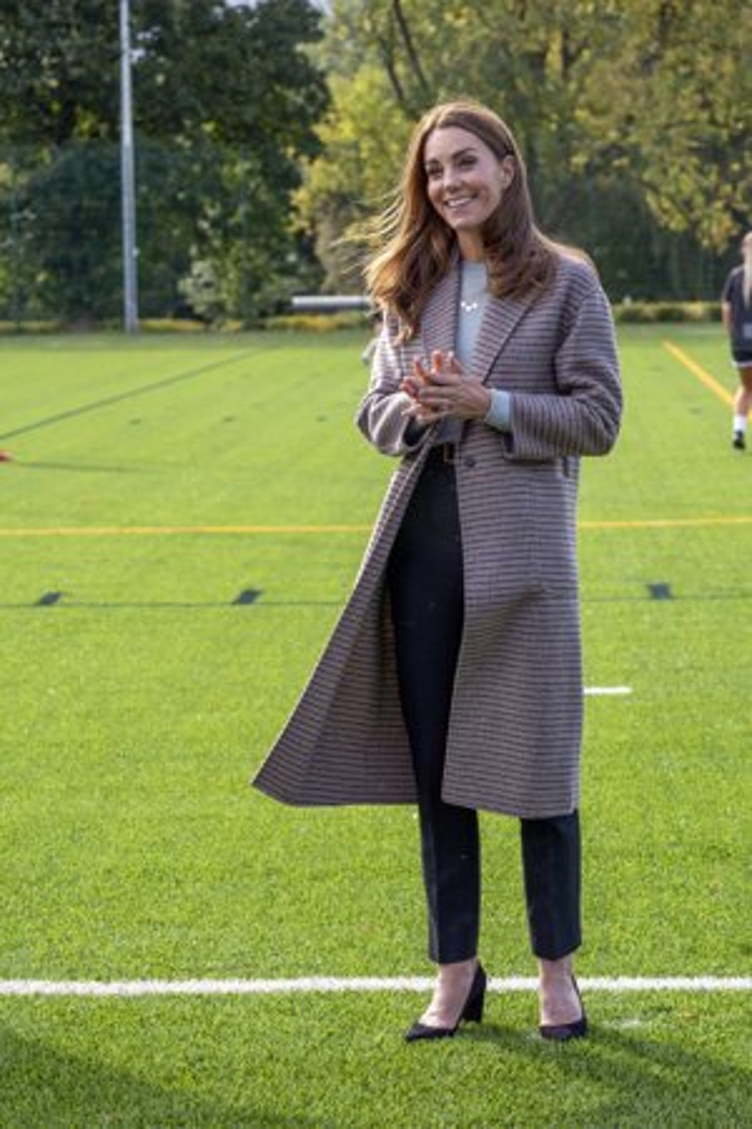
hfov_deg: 12.8
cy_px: 564
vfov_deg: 19.1
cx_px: 376
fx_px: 3352
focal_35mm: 107
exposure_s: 1/800
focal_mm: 107
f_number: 8
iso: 1250
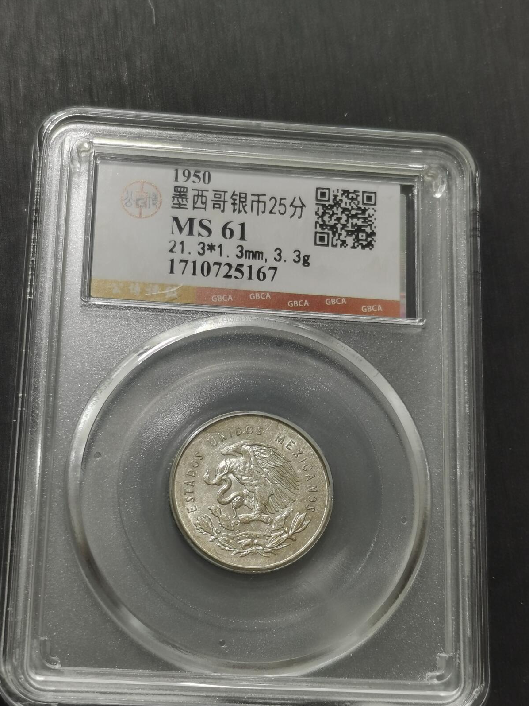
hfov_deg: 21.0
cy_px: 387
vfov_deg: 27.8
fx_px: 1426
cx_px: 248
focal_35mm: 70
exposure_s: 1/100
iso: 50
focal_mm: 5.58
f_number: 1.8
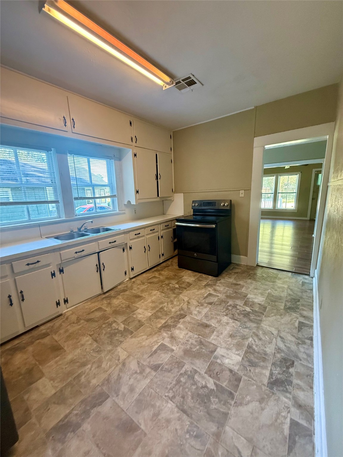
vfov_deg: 102.1
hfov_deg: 85.7
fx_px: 185
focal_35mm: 14
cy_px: 228
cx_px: 172
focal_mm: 2.22
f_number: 2.2
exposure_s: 1/120
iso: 640
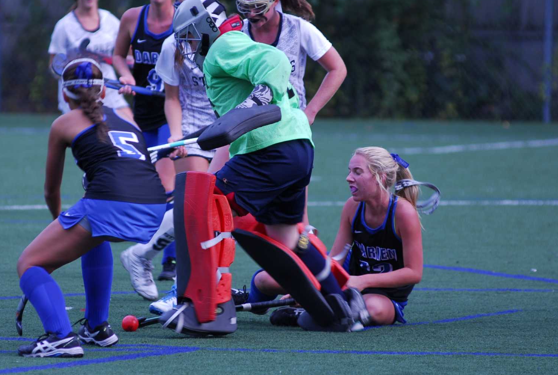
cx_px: 202
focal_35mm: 411
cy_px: 162
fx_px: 6382
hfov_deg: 5.0
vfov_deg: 3.4
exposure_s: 1/180
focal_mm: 200
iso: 100
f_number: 3.5
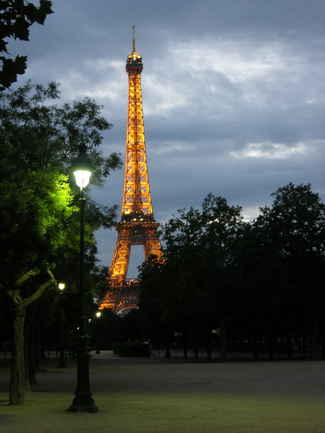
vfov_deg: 27.0
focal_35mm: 72
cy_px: 216
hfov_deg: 20.4
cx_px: 162
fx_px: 901
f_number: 3.7
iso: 79
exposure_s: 1/3.3
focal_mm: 14.9
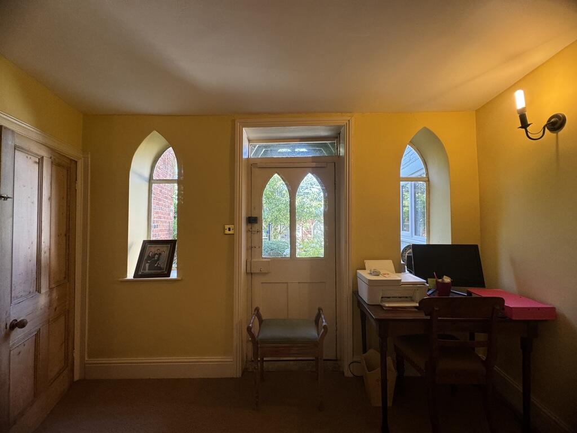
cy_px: 216
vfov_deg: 85.7
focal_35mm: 14
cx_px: 288
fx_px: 233
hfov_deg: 102.1
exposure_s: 1/100
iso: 160
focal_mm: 2.22
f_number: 2.2
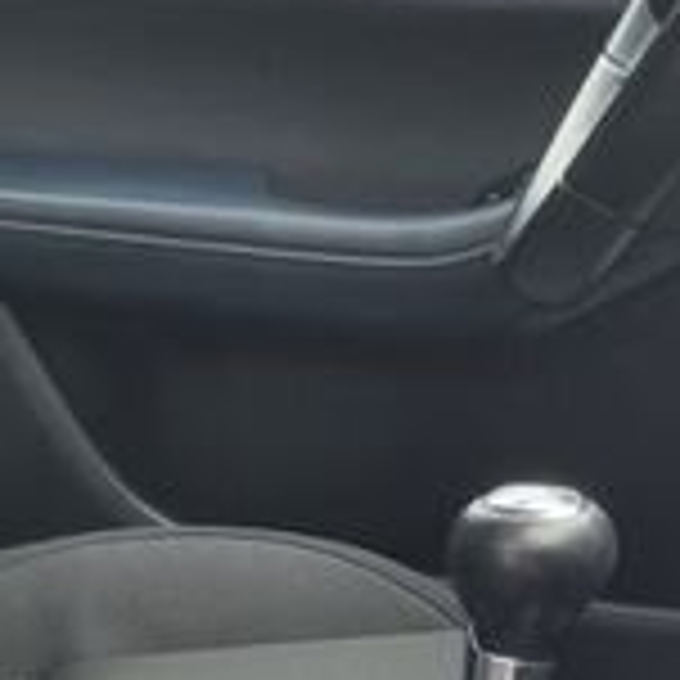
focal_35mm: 156
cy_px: 734
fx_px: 3467
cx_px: -685
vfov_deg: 11.1
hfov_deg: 10.3
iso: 160
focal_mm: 5.4
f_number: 1.8
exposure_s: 1/100
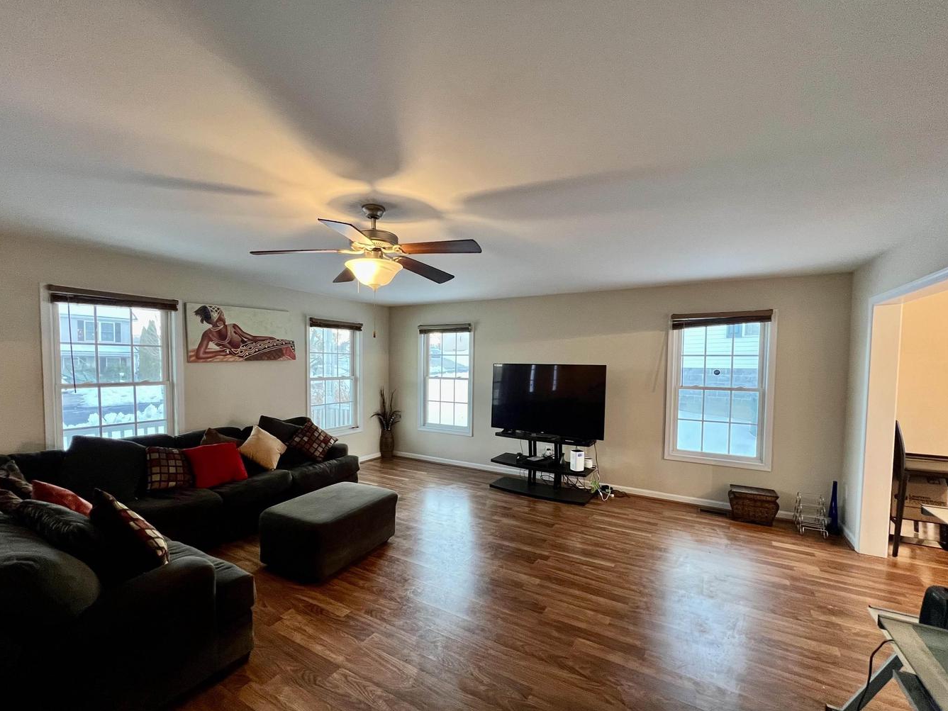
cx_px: 474
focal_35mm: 14
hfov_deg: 102.1
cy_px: 381
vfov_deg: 85.6
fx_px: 383
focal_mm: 1.57
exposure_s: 1/60
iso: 320
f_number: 1.8
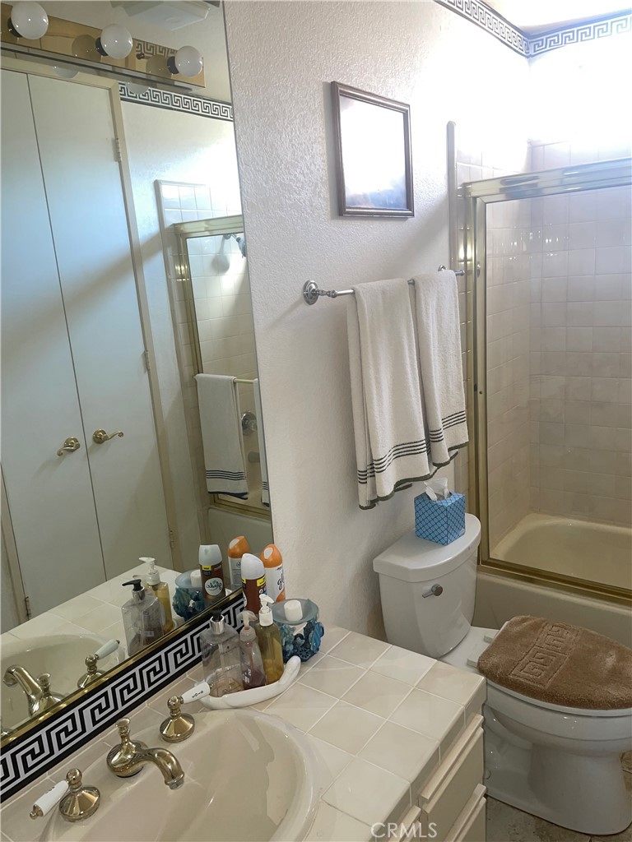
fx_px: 633
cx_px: 316
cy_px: 421
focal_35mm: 26
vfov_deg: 67.3
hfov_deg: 53.1
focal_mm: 4.2
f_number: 1.6
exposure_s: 1/28
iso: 50
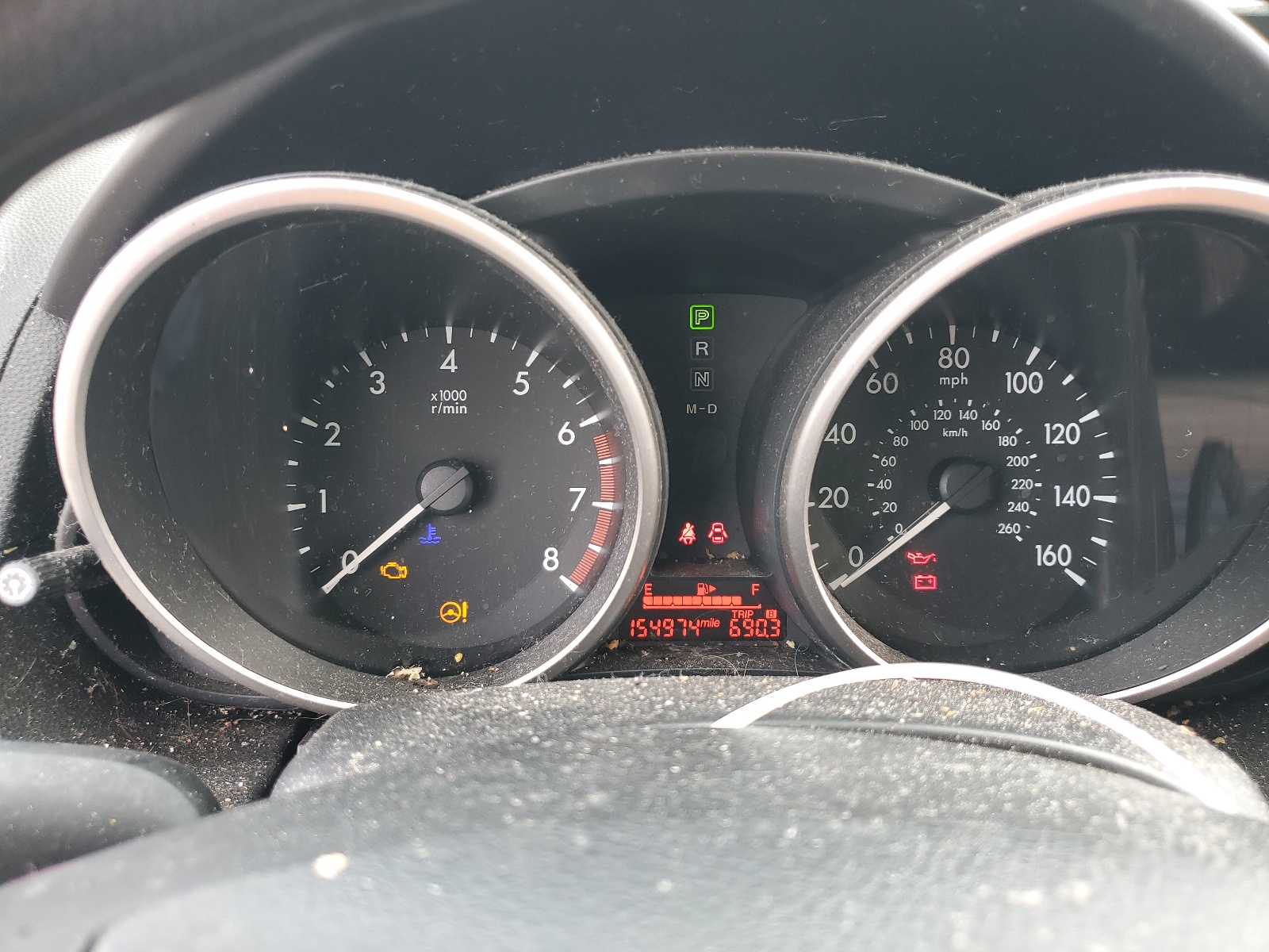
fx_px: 953
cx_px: 634
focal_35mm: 26
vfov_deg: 53.1
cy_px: 476
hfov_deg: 67.3
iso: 50
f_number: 1.5
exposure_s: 1/60.2
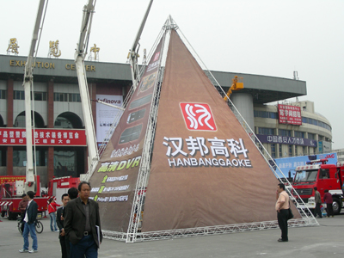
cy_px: 129
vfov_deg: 27.5
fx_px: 527
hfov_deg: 36.2
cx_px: 172
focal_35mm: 53
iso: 50
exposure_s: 1/362
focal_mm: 8.8
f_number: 4
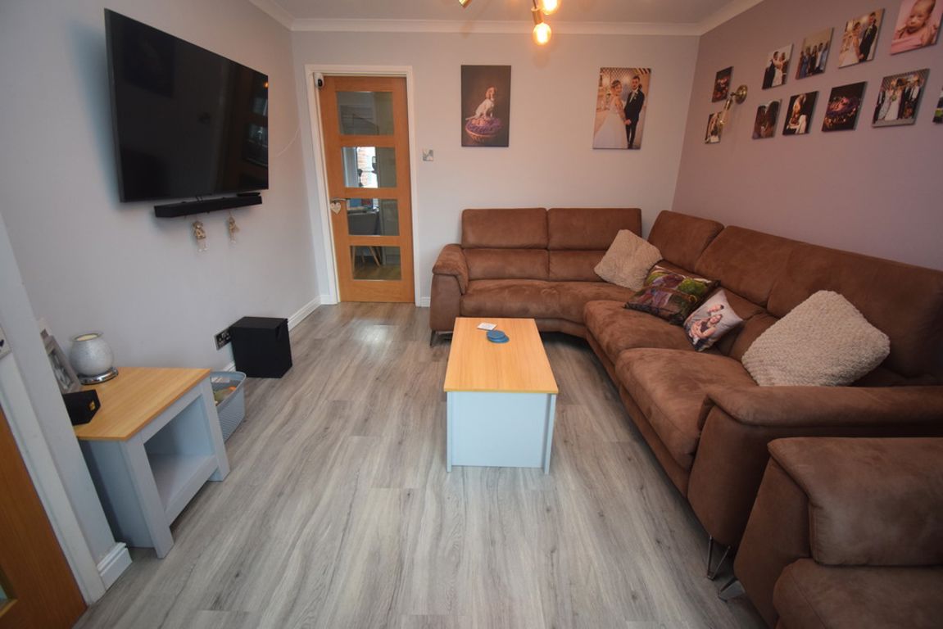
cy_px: 314
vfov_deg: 77.4
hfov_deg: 100.4
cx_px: 472
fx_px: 393
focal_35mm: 15
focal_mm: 10
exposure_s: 1/60
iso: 1100
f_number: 4.5
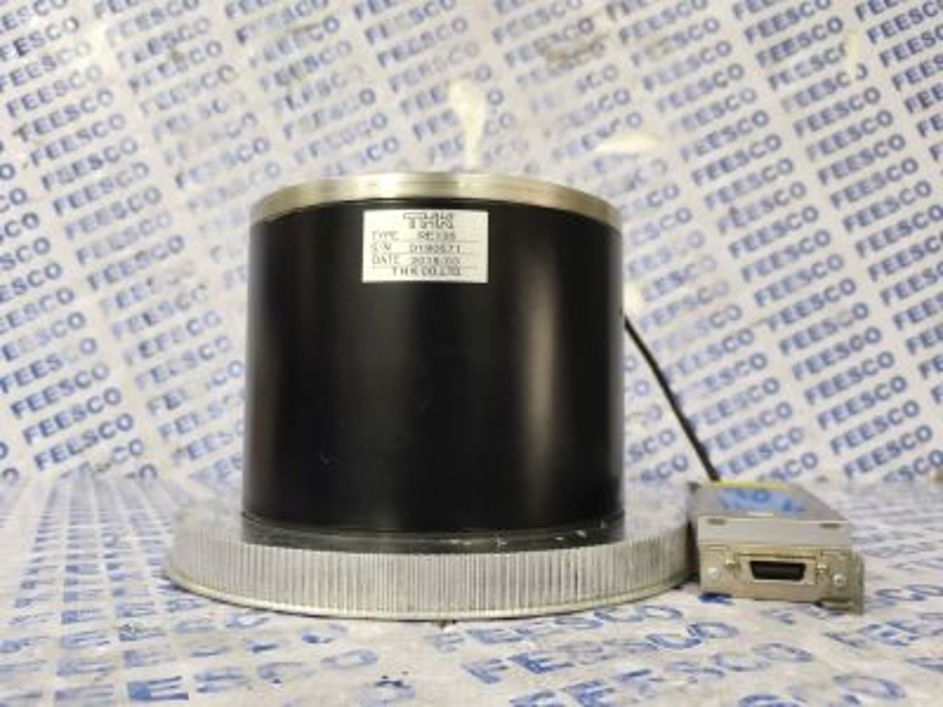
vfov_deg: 53.1
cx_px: 472
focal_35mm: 26
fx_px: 708
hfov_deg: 67.3
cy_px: 354
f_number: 1.8
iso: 640
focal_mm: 5.58
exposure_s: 1/33.3
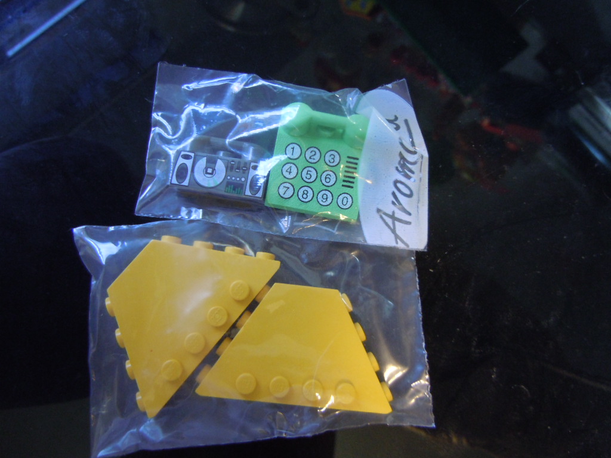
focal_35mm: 30
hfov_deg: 60.0
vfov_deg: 46.8
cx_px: 306
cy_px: 229
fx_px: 530
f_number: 3.5
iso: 400
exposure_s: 1/3
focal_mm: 5.4
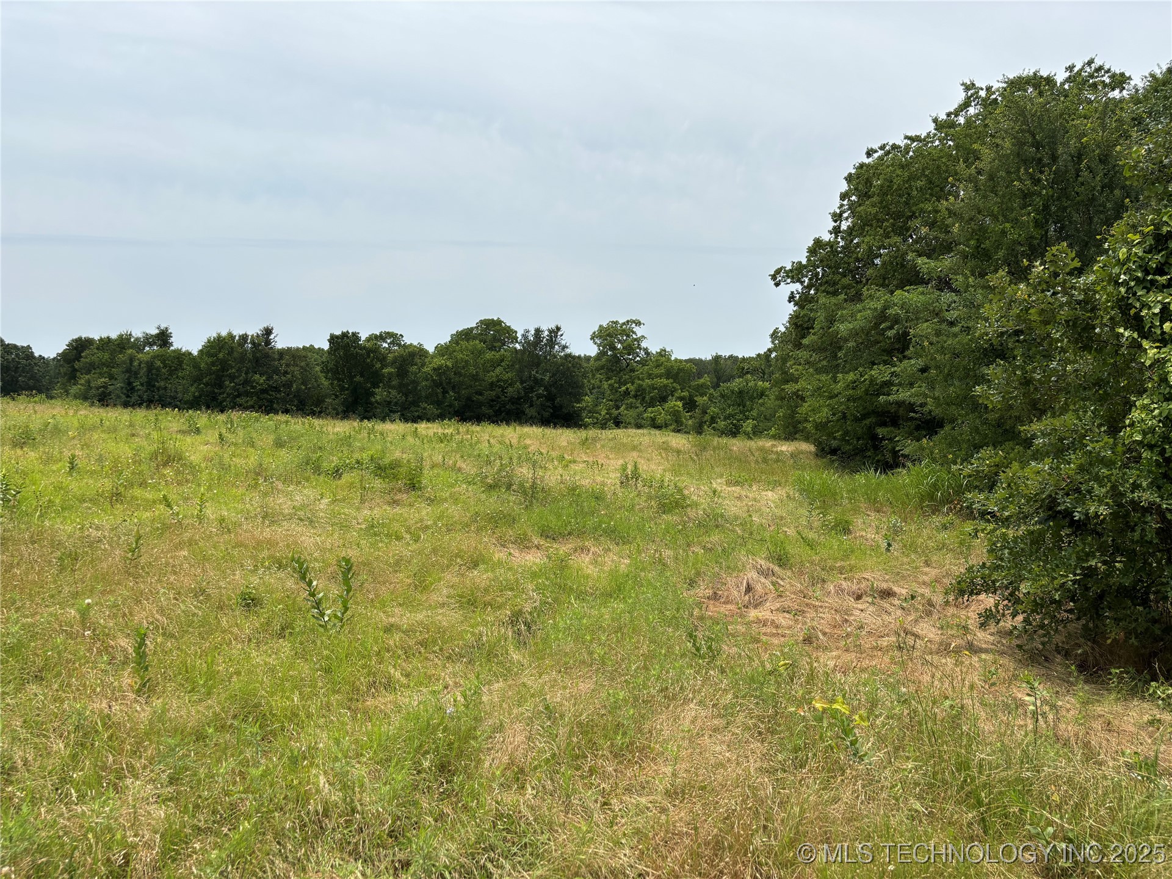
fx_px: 880
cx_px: 586
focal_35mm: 26
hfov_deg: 67.3
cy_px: 440
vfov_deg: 53.1
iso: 50
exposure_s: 1/5348
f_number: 1.6
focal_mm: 5.96
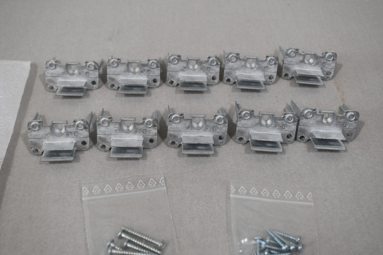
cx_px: 192
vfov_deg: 30.9
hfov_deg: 45.0
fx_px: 463
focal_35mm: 44
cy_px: 128
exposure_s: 1/125
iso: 320
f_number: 5.6
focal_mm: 29
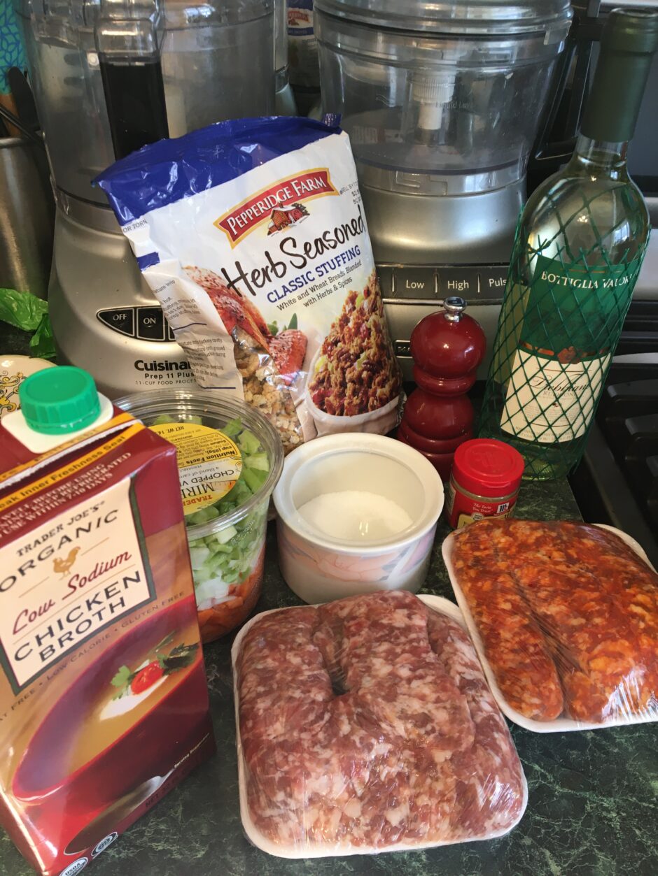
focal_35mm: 29
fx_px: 735
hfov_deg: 48.2
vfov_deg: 61.7
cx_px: 329
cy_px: 438
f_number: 2.2
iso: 50
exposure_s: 1/30
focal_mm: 4.15
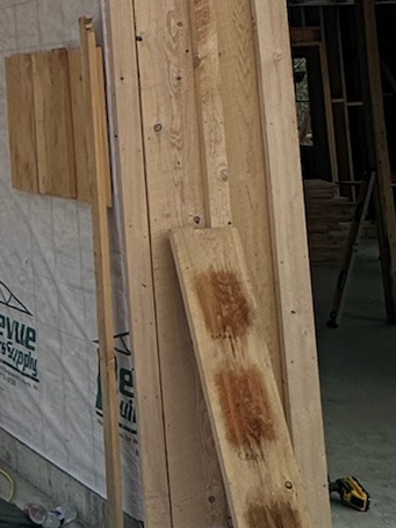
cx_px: -431
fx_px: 961
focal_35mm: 63
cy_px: 59
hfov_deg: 16.6
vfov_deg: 29.5
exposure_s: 1/1742
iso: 50
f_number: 2.2
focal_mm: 2.22
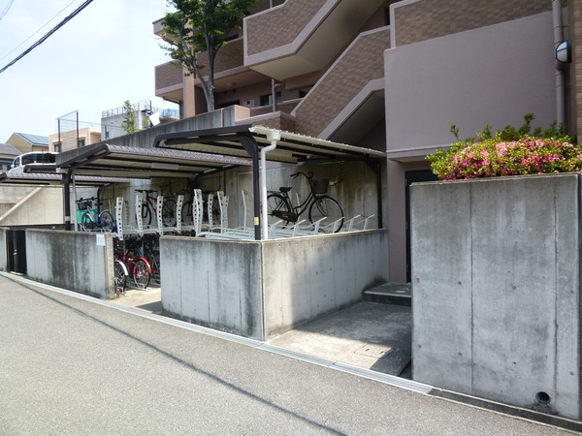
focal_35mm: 24
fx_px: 404
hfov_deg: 71.6
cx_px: 291
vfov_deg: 56.8
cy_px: 218
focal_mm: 4.3
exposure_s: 1/400
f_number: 4
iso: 100
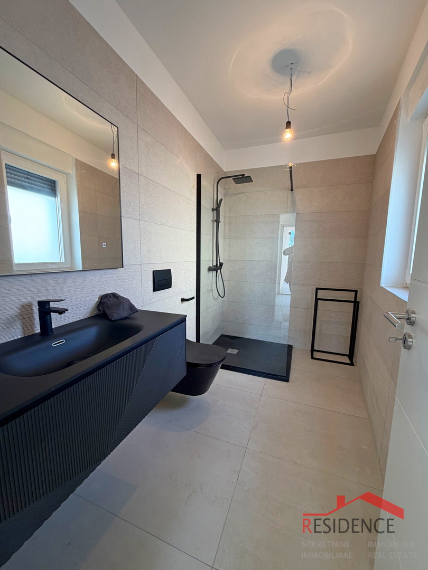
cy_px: 285
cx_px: 214
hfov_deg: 85.7
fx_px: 231
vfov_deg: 102.1
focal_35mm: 14
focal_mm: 2.22
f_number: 2.2
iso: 160
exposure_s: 1/100
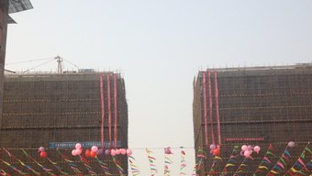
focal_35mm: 56
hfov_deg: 37.1
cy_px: 158
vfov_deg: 21.1
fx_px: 464
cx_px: 139
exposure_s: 1/800
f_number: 2.4
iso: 50
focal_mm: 4.28
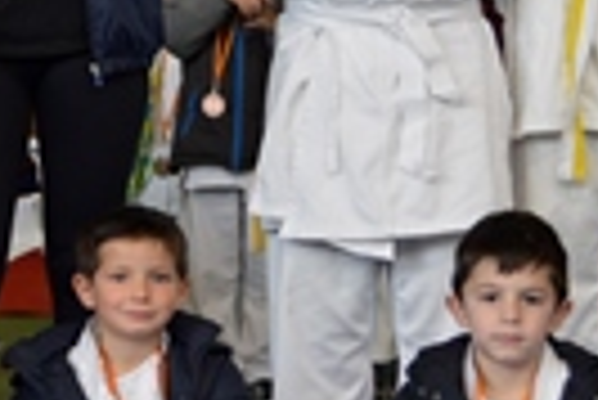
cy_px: 81
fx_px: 3715
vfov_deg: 6.2
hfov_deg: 9.1
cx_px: -135
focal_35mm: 223
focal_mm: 31
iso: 400
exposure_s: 1/100
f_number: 5
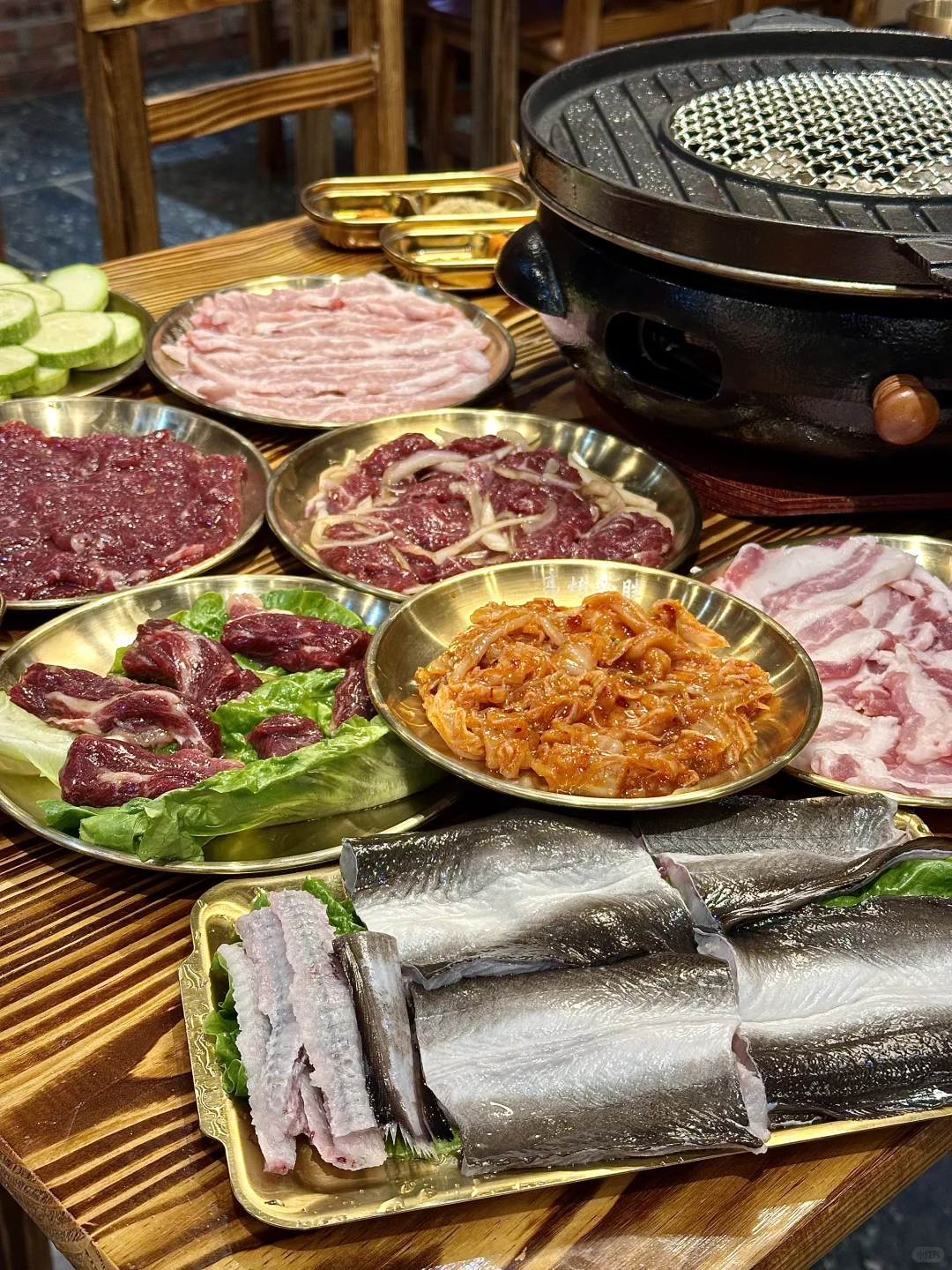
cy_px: 635
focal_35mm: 48
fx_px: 1760
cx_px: 476
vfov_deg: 39.7
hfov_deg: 30.3
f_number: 1.78
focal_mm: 6.86
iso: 50
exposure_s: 1/50
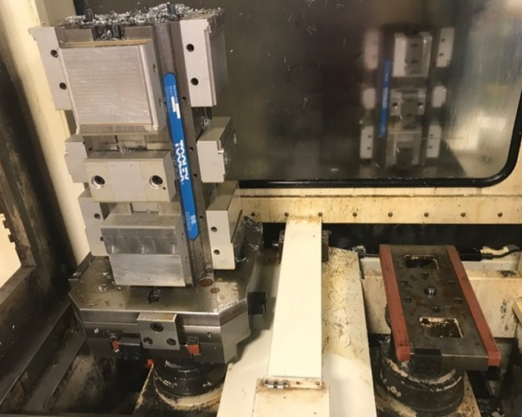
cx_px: 268
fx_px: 463
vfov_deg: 48.5
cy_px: 212
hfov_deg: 58.8
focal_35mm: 30
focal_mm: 3.99
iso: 50
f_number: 1.8
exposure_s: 1/15
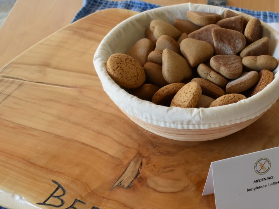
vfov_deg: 17.6
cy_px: 137
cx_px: 246
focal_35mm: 84
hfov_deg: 22.8
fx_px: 677
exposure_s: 1/60
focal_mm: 31
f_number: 5.6
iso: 640
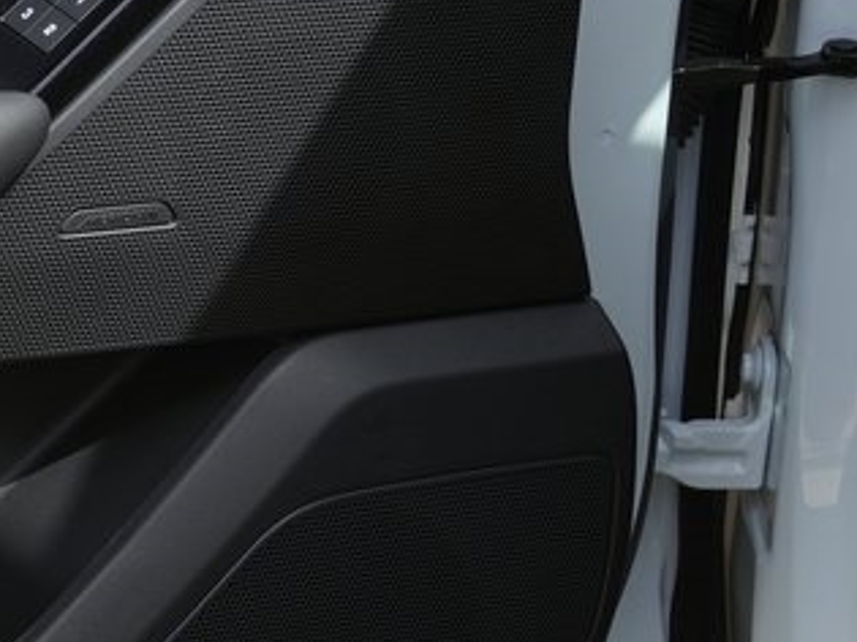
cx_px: -487
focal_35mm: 159
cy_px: 184
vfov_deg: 9.3
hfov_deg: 11.8
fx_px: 3935
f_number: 8
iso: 100
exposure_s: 1/160
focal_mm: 34
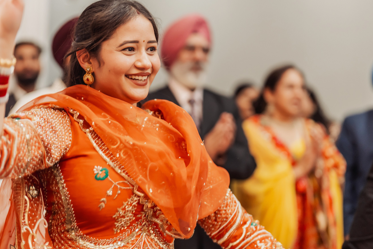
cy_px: 96
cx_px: 153
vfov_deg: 17.5
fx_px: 808
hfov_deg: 26.0
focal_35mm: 78
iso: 800
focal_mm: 50
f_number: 1.2
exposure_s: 1/200
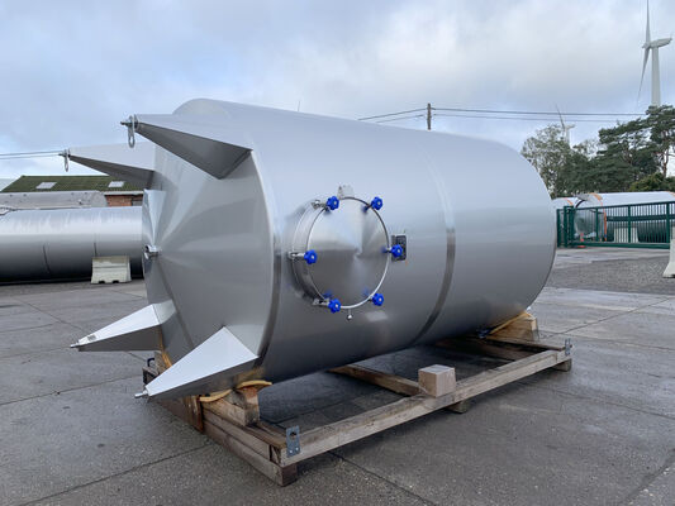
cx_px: 338
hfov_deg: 67.3
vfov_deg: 53.1
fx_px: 507
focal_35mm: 26
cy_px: 253
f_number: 1.8
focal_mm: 4.25
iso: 25
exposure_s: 1/664
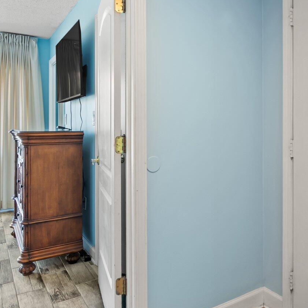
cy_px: 123
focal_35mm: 31
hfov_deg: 50.7
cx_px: 226
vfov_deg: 52.2
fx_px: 312
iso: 400
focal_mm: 10
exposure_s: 1.6
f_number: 8
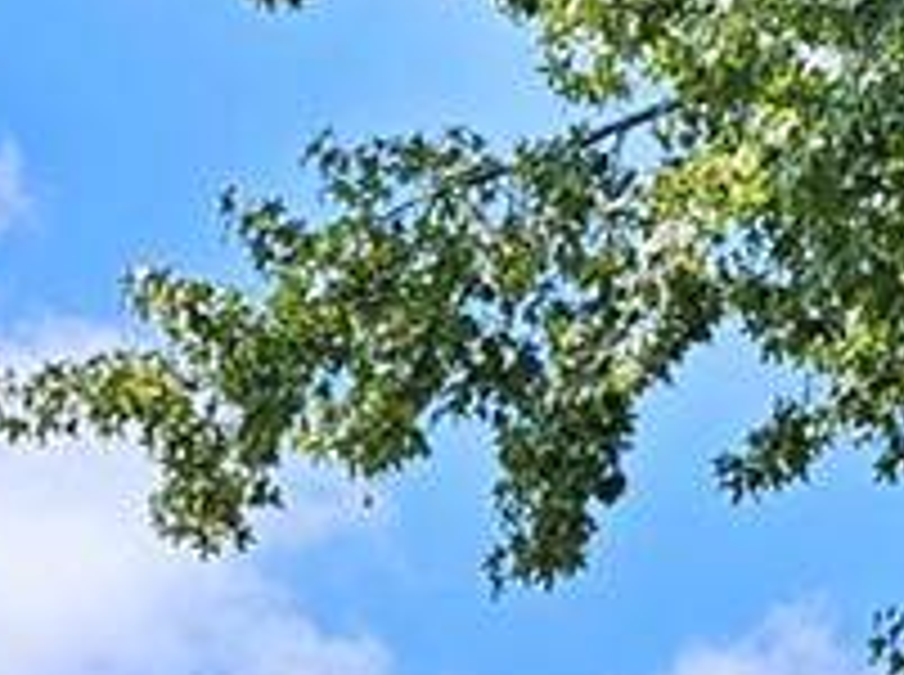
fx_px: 3050
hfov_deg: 15.8
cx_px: -351
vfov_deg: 10.9
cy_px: 1564
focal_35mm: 117
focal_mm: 6.55
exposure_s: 1/4180
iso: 50
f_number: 1.6
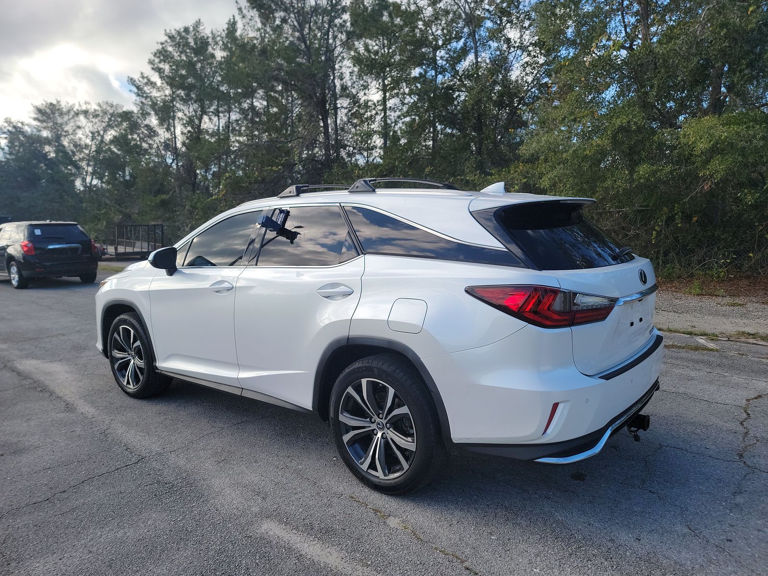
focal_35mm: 24
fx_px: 532
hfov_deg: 71.6
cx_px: 384
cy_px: 288
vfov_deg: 56.8
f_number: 1.8
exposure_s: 1/548
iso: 50
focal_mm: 6.7
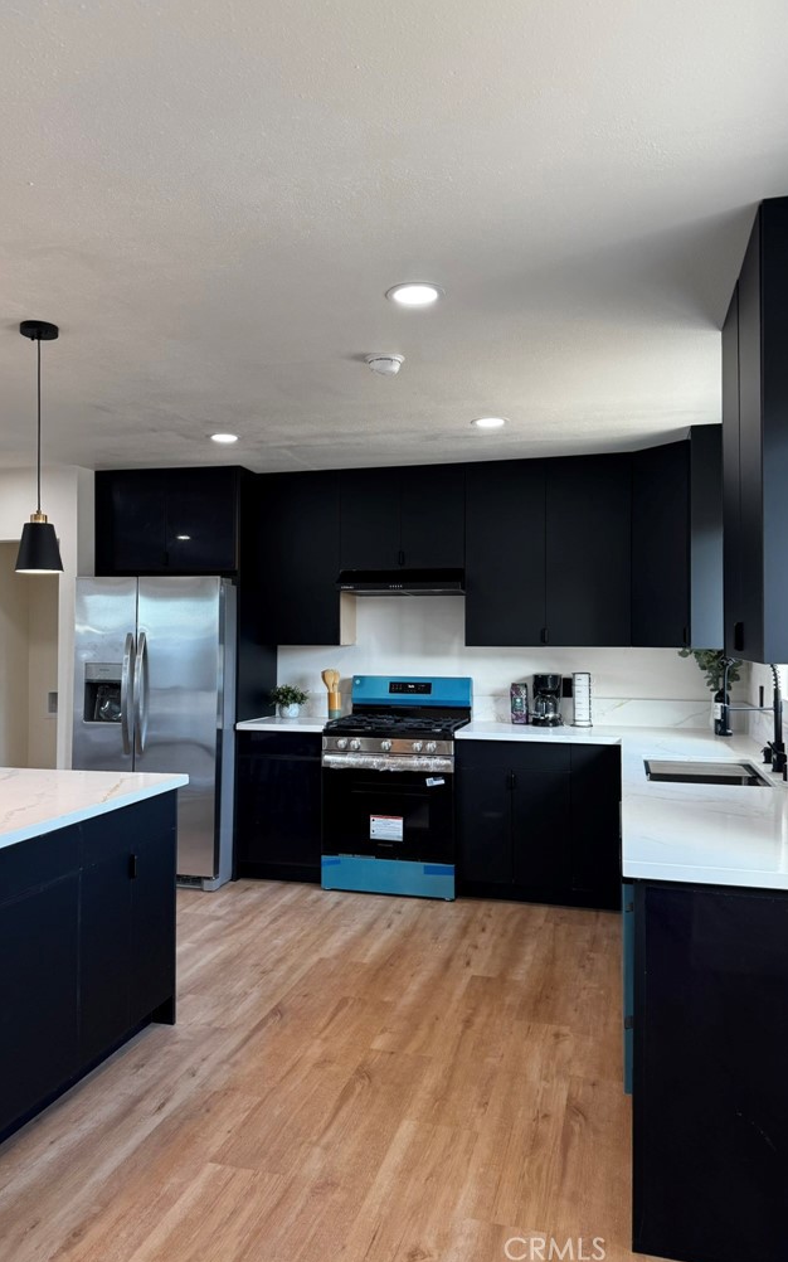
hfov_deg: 47.5
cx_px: 361
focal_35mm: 26
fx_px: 894
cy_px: 622
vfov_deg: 70.4
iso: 100
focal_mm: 6.76
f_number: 1.78
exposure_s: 1/120
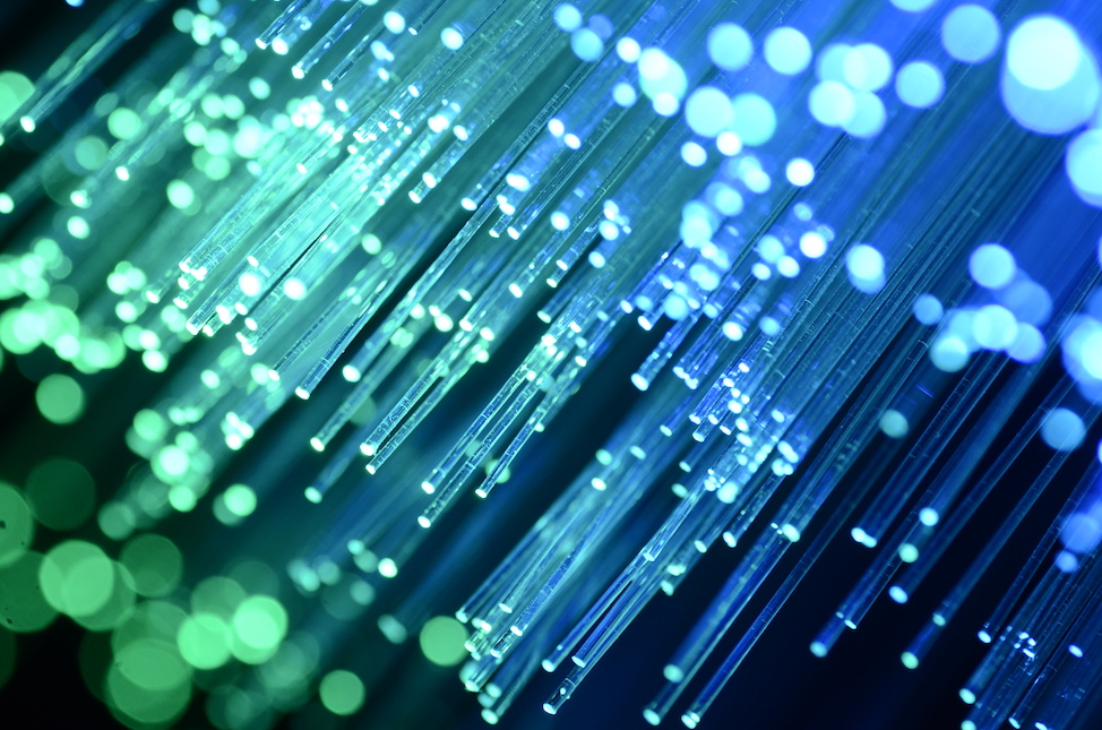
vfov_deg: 8.9
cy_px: 364
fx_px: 4704
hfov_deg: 13.4
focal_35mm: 154
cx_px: 556
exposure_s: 1/8
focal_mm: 100
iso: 500
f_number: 8
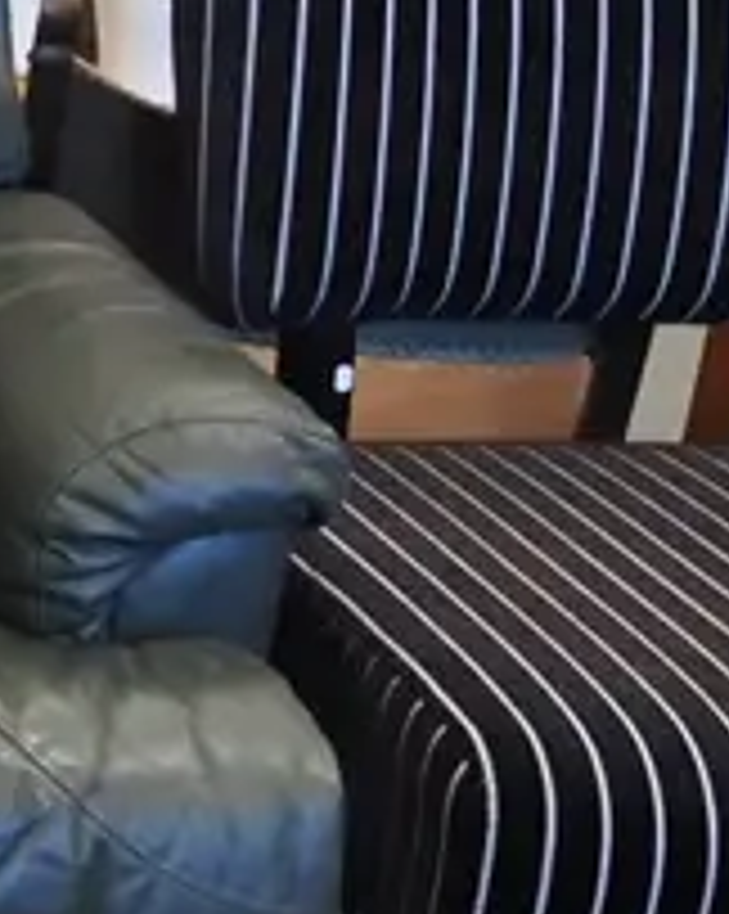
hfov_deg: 8.6
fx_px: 3997
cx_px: -1498
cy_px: 356
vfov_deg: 13.0
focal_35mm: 148
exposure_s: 1/80
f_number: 5.6
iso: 1600
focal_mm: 15
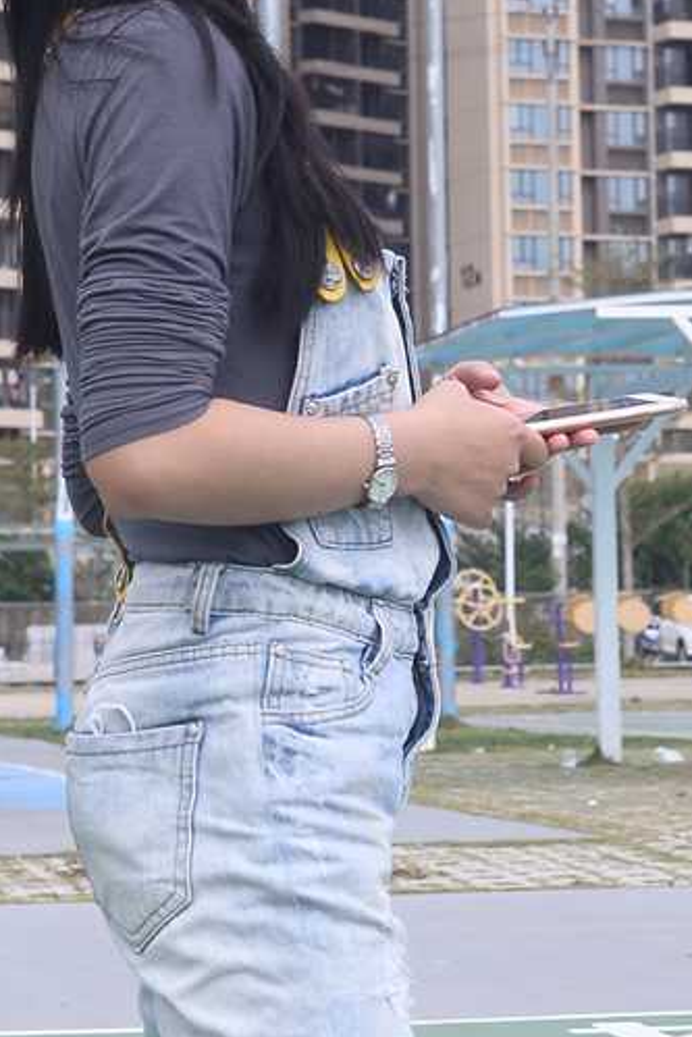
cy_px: 396
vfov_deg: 13.9
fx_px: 4235
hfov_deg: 9.3
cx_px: 517
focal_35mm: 147
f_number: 6.3
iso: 100
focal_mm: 35
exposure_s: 1/320
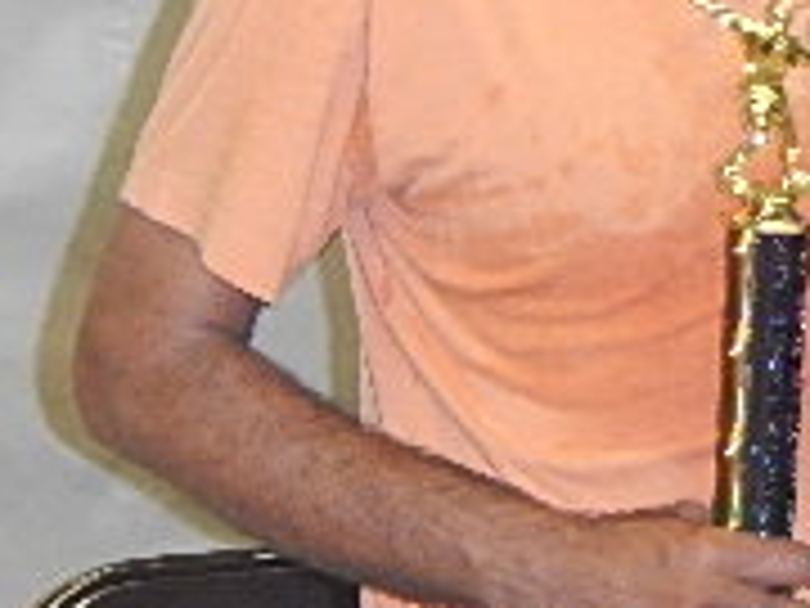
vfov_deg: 7.6
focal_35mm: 196
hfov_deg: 10.0
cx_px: 927
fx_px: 4586
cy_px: 27
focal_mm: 9.9
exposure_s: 1/30
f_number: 4.1
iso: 640
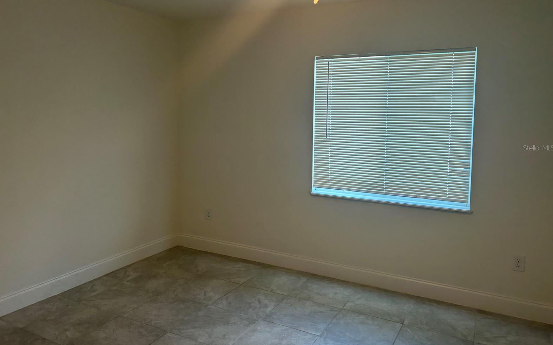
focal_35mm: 28
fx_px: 422
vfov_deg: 44.4
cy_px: 148
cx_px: 275
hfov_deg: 66.5
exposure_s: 1/120
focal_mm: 5.7
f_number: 1.5
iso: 80
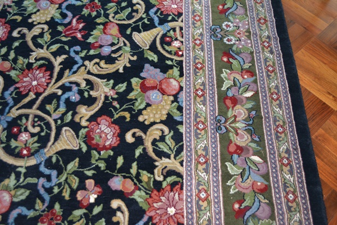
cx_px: 168
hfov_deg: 53.1
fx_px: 337
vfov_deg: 36.9
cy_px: 112
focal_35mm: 36
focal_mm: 24
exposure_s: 1/60
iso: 800
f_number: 4
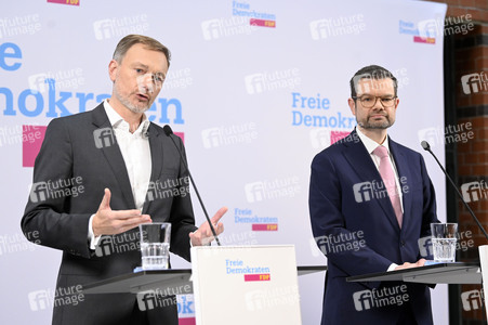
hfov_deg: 23.7
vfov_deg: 15.9
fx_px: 1165
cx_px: 244
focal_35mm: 86
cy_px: 162
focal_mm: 86
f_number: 4
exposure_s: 1/800
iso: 5000
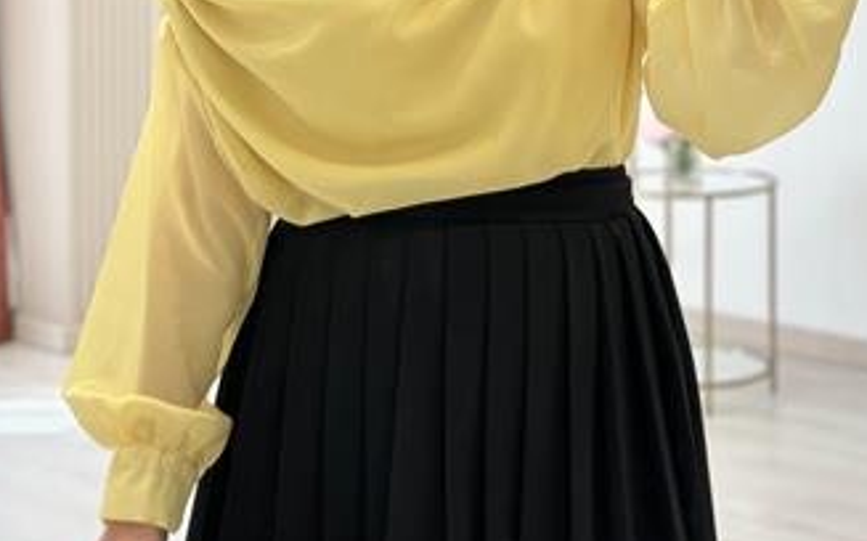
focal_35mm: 83
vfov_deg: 15.5
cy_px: 12
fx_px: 1960
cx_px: 456
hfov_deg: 24.9
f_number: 1.78
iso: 80
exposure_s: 1/271
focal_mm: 6.86
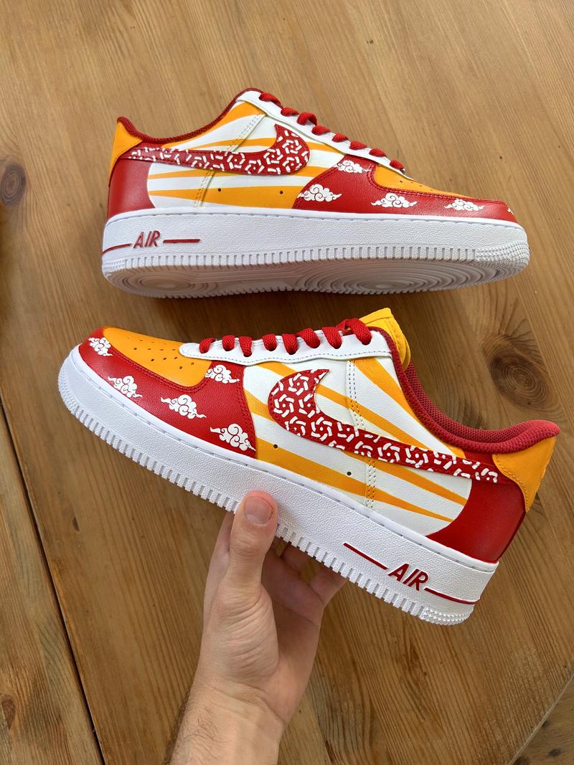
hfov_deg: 53.1
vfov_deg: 67.3
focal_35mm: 26
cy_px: 382
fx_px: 575
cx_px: 287
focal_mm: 5.7
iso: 100
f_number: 1.5
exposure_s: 1/121
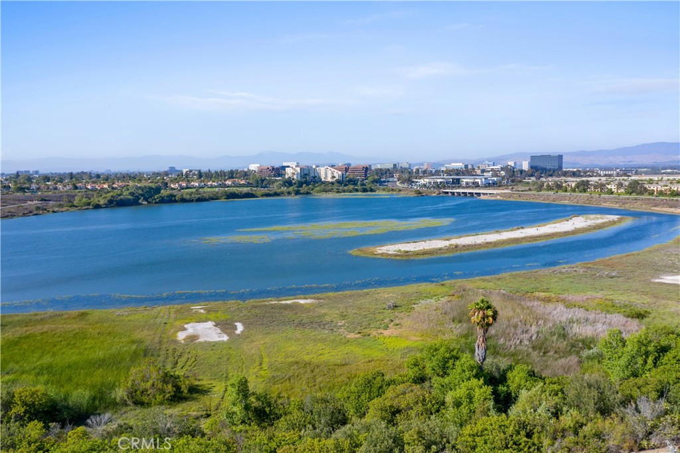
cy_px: 226
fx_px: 529
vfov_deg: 46.4
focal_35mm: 28
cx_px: 340
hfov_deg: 65.5
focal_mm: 10.26
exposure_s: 1/50
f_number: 4
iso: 100
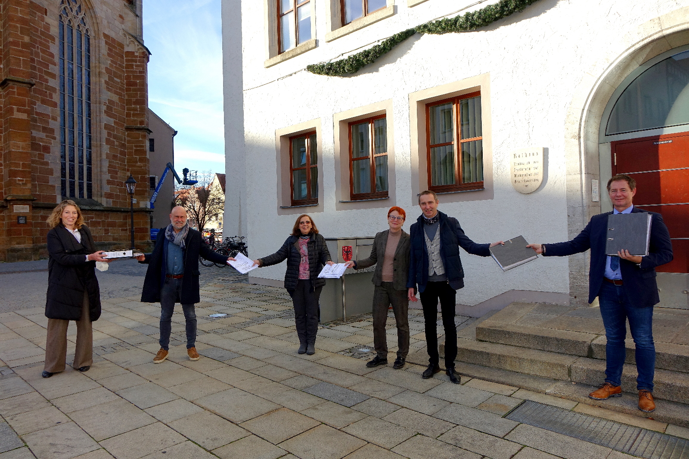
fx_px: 459
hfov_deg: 73.7
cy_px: 230
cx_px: 344
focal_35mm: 24
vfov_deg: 53.1
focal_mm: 8.81
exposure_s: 1/400
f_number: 4
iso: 125
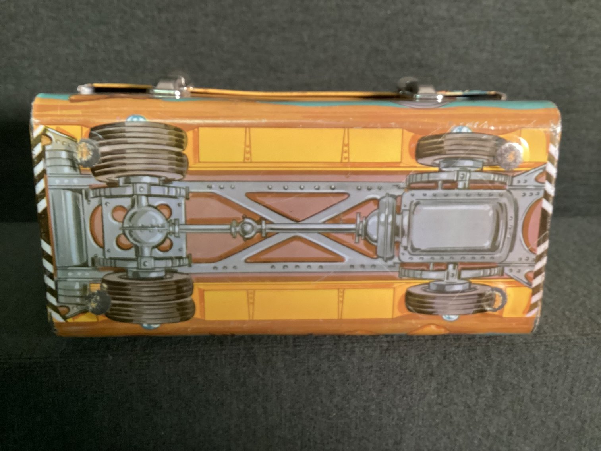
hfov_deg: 58.3
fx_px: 538
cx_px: 300
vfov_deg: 45.4
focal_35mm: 31
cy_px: 226
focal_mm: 3.3
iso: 250
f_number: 2.4
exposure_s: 1/40
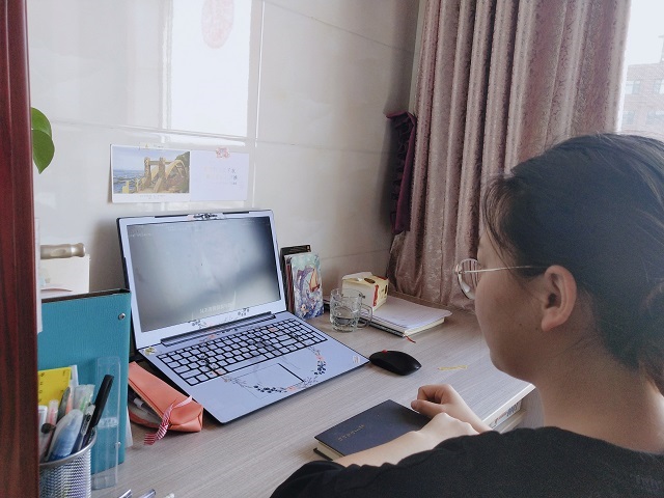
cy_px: 249
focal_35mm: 30
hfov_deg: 60.0
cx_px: 332
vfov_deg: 46.8
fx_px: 575
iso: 85
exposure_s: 1/100
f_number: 1.8
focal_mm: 3.95
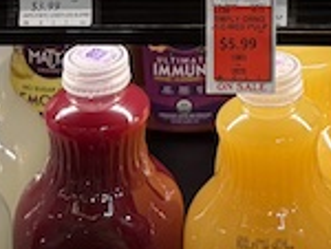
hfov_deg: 13.5
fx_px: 1379
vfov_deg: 9.5
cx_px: 316
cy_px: -277
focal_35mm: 144
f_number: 1.78
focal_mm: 6.76
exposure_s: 1/120
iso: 125
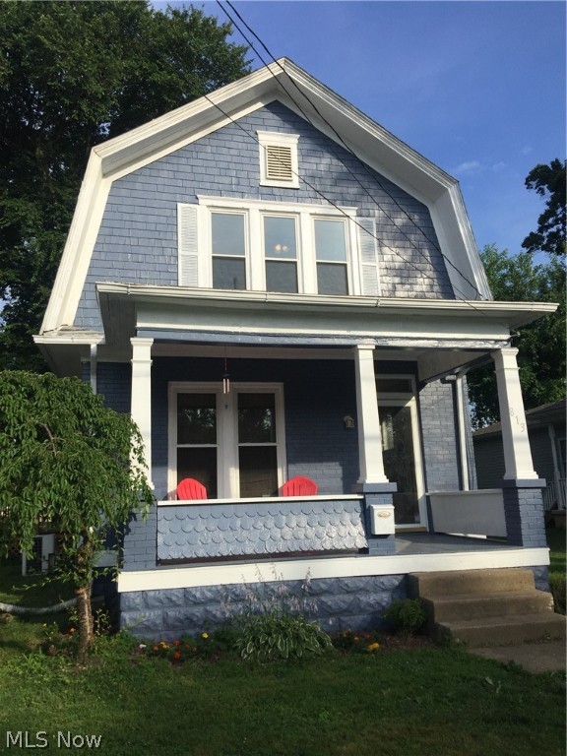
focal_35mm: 29
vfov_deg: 61.7
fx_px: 633
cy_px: 378
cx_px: 284
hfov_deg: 48.2
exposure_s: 1/1980
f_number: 2.2
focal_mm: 4.15
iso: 32
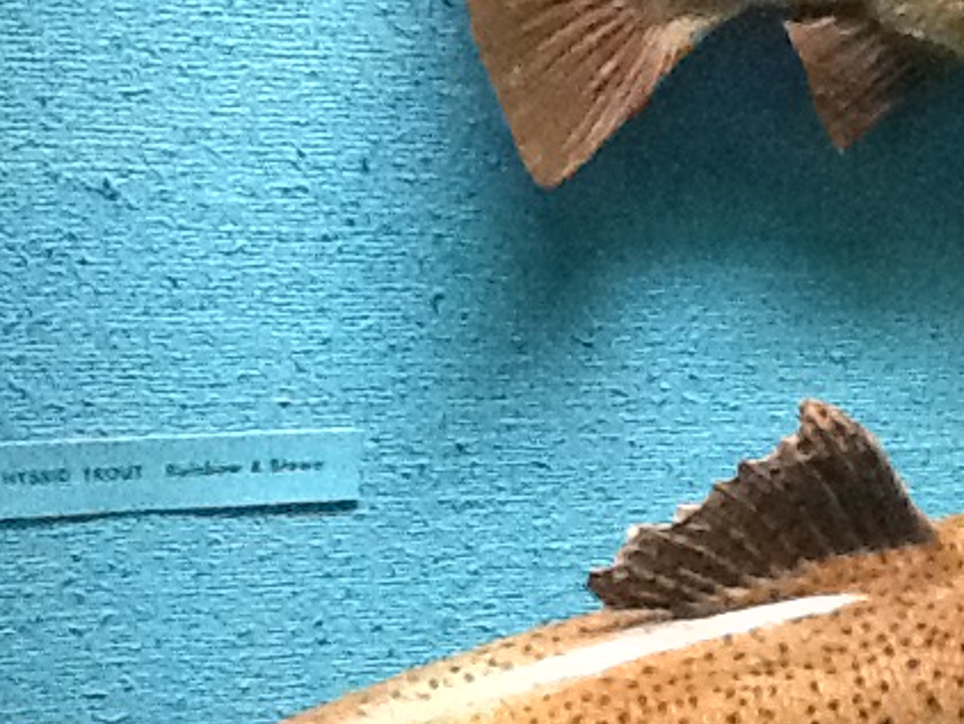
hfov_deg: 19.4
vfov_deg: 14.7
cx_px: 781
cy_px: 605
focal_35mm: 100
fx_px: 2786
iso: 400
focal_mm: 2.03
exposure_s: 1/15
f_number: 2.4
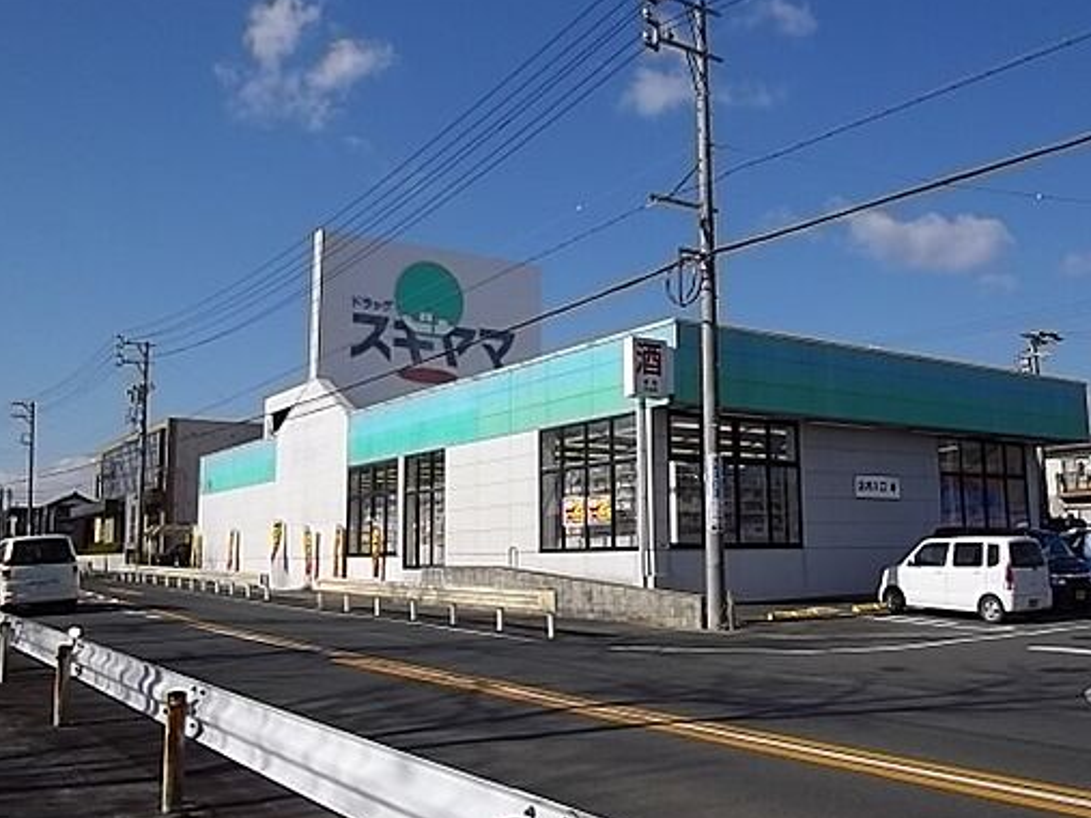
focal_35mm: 33
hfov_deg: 55.2
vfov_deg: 42.9
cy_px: 382
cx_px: 624
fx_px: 1040
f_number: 3.2
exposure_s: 1/2000
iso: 106
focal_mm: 4.9
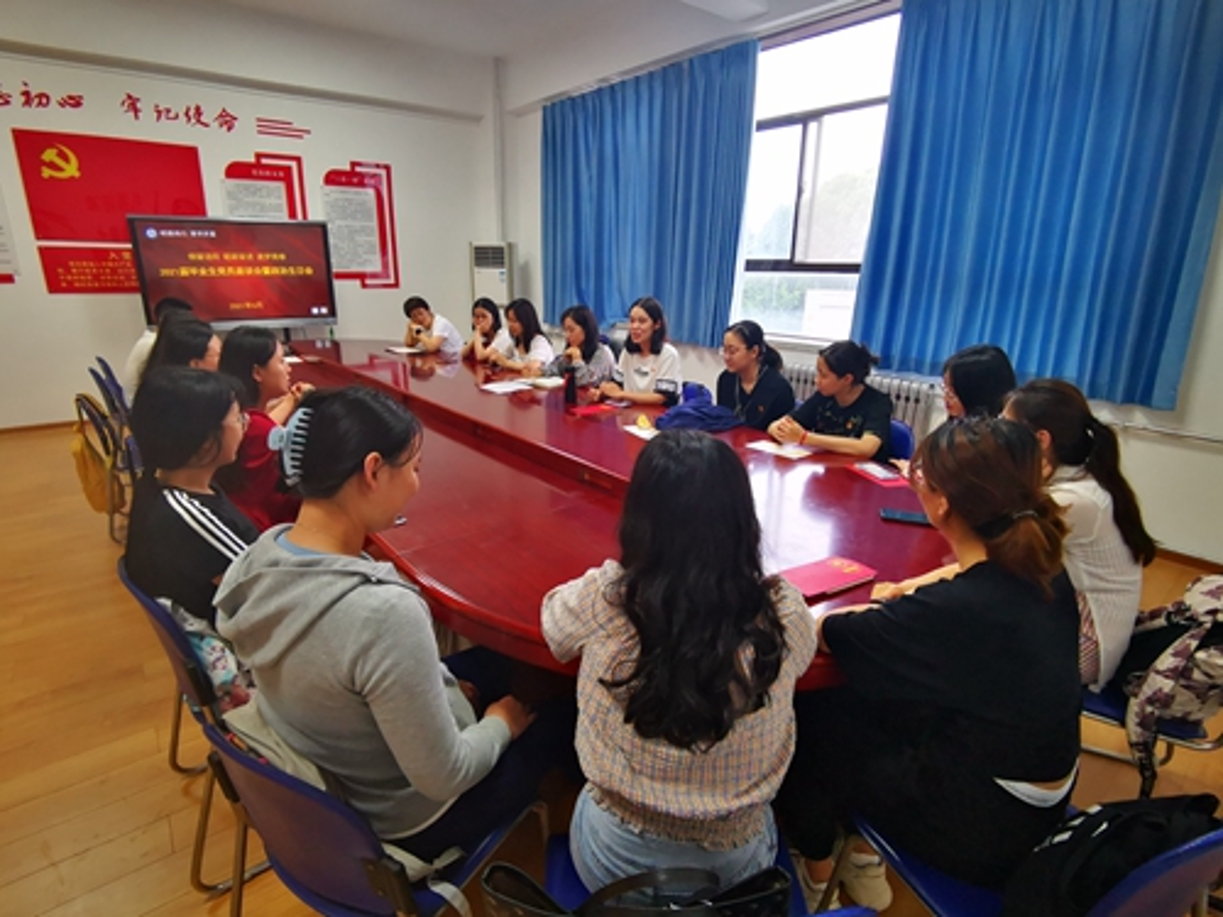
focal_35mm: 17
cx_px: 612
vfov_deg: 74.7
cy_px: 458
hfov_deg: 91.0
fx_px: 601
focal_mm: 2.26
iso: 320
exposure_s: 1/100
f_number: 2.2
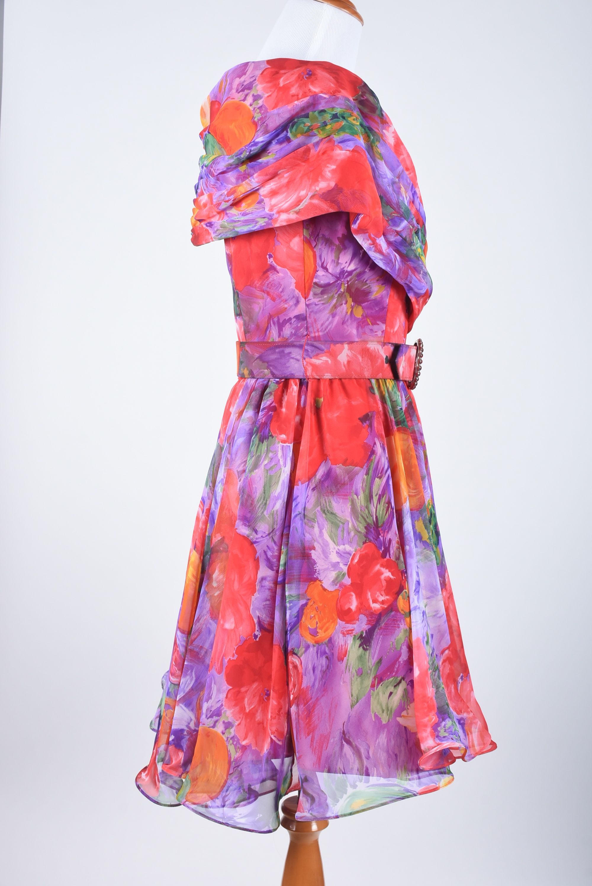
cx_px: 296
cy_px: 443
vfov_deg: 41.1
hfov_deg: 28.1
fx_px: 1182
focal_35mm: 48
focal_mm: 32
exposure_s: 1/200
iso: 200
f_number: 11
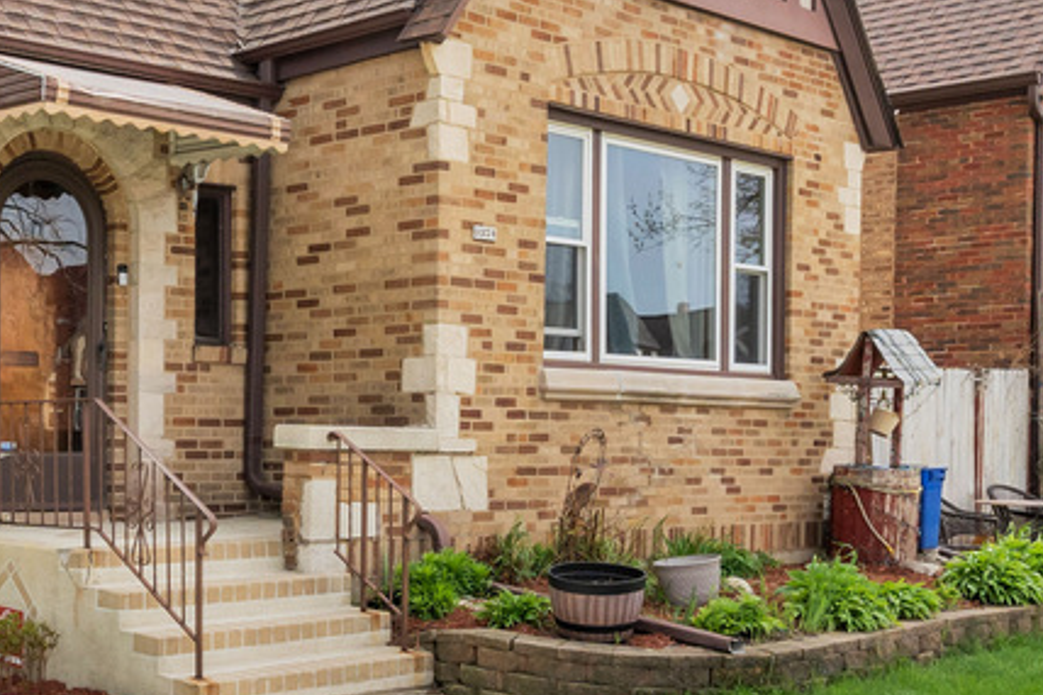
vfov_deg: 25.3
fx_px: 1535
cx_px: 166
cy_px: 485
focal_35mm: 53
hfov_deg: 35.9
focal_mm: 14
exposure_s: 1/4000
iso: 500
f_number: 9
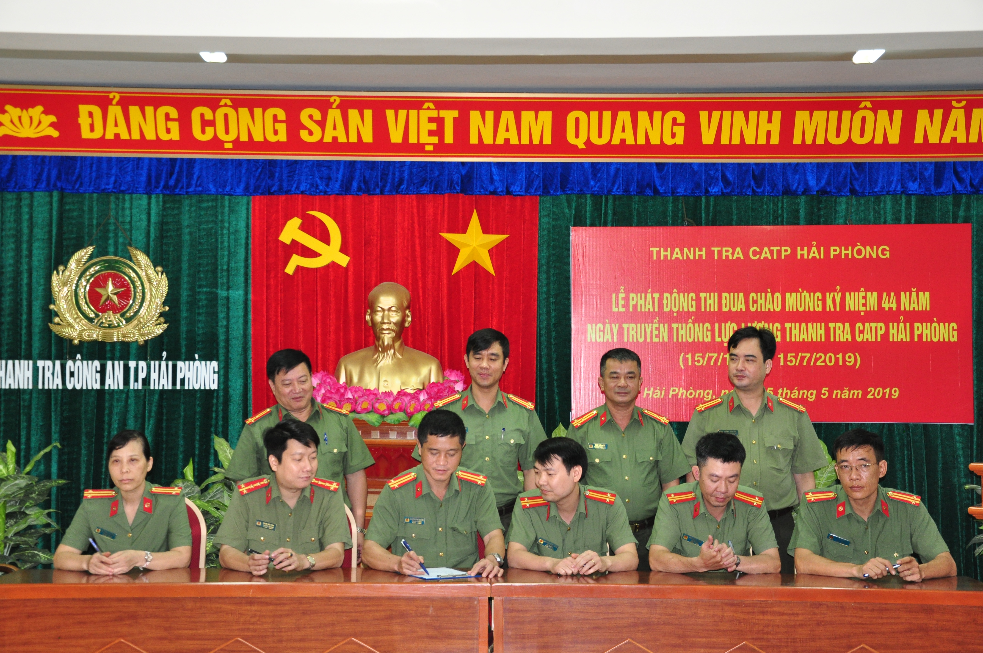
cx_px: 492
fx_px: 1718
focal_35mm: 63
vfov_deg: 21.5
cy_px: 326
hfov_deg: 31.9
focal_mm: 42
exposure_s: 1/60
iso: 800
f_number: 4.8
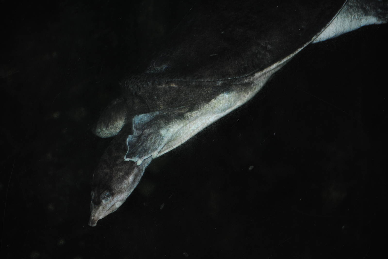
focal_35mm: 128
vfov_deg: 10.8
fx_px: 1376
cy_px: 130
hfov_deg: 16.1
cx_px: 194
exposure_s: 1/60
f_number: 4.2
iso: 200
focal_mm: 85
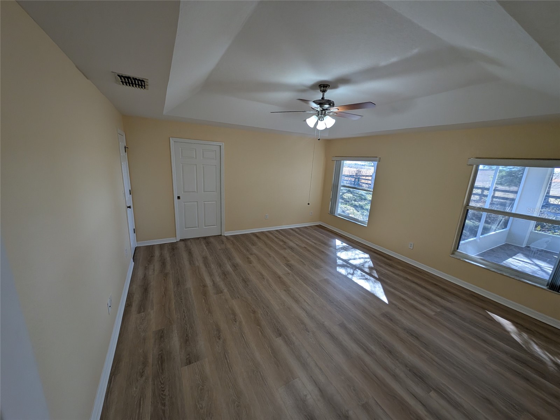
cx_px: 280
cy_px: 210
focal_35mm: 12
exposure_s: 1/174
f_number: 1.95
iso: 118
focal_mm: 2.23
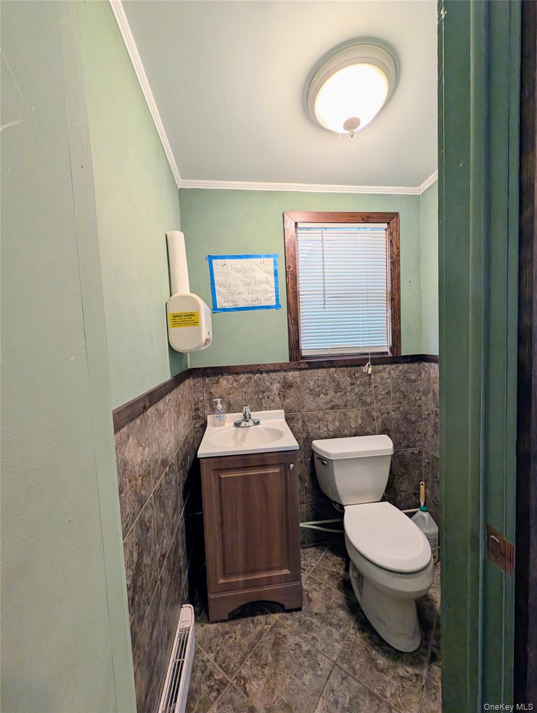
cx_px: 268
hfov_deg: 94.7
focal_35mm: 12
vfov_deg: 110.4
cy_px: 356
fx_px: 248
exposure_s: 1/121
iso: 82
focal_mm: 2.02
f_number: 1.7
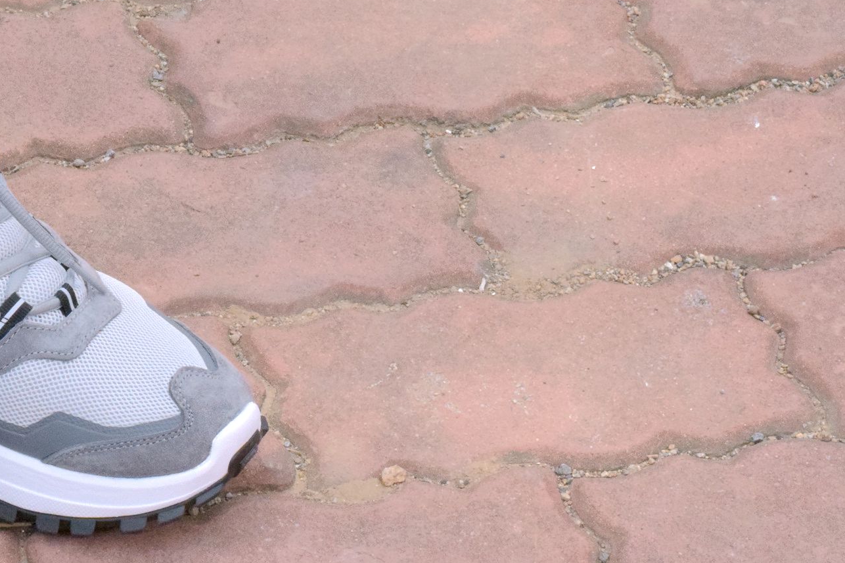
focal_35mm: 175
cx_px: -101
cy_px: 279
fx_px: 4107
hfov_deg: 11.6
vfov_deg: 7.8
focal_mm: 50
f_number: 16
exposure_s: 1/1000
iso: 1600
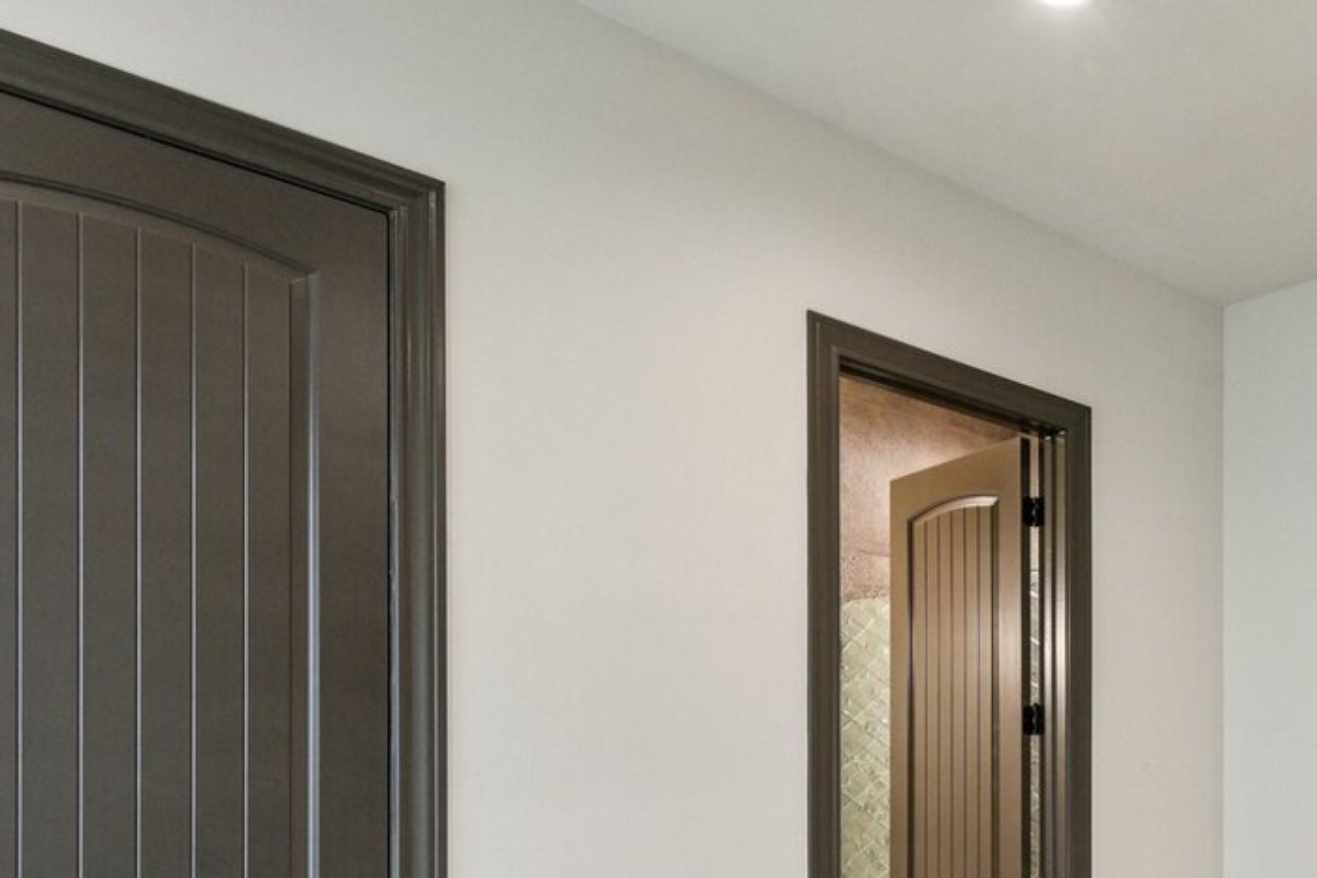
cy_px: 865
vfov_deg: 33.1
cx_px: 1366
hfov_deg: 43.2
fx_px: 1354
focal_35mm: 37
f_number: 8
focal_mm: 16
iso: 900
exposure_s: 1/15
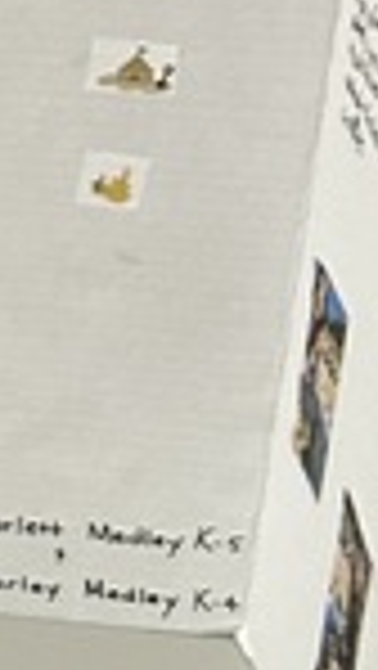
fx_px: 3469
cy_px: 292
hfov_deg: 5.6
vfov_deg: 11.0
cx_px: -1026
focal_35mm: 195
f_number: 1.5
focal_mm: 5.7
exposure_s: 1/60
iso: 160
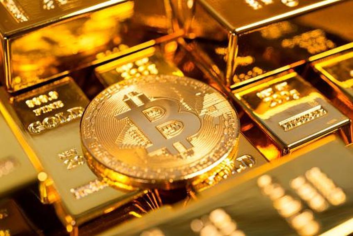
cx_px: 176
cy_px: 118
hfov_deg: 33.4
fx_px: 588
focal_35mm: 60
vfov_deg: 22.6
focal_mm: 60
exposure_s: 1/4
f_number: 8
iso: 100
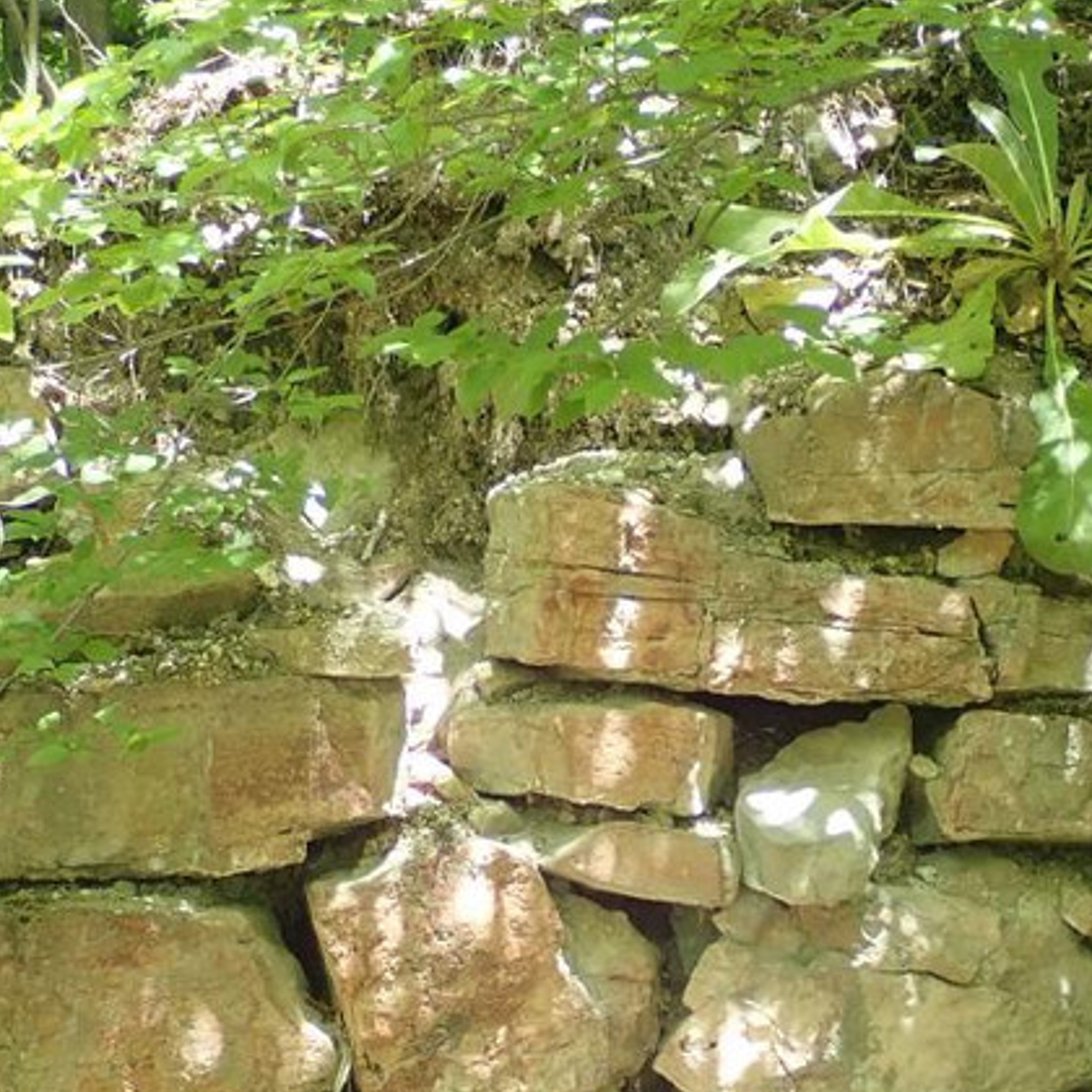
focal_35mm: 110
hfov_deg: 15.8
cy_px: 876
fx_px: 3926
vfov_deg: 15.7
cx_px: 566
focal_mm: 8.99
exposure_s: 1/100
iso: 200
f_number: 3.2
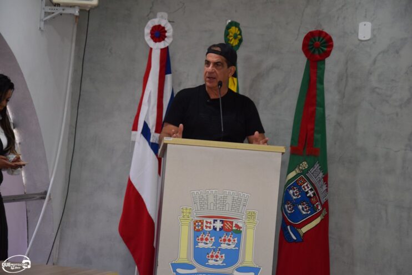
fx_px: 1288
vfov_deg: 12.2
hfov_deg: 18.2
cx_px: 206
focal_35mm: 112
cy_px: 138
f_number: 5.3
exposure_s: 1/80
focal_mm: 75
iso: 800
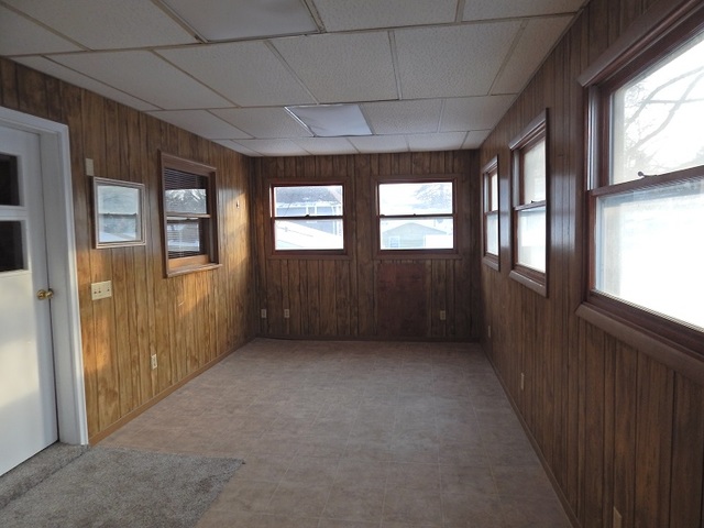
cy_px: 264
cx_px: 352
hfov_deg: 73.9
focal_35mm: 23
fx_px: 468
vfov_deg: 58.9
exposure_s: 1/60
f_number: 3
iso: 125
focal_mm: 4
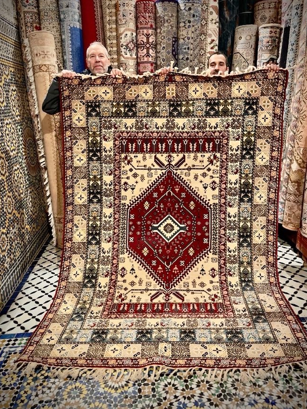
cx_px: 156
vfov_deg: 65.3
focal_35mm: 27
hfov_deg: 51.3
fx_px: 319
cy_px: 199
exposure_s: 1/50
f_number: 1.6
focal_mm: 4.2
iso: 400
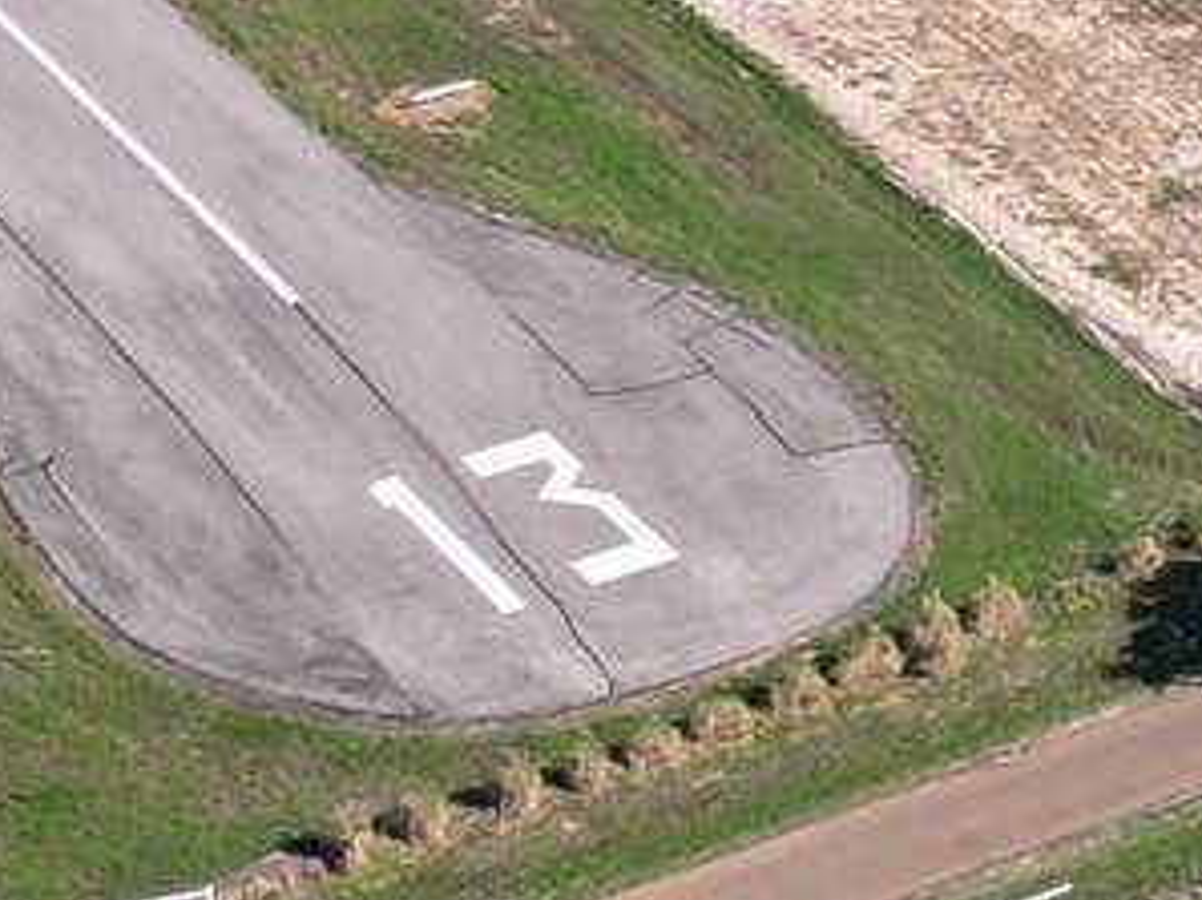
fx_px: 5725
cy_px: -779
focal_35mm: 165
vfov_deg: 8.6
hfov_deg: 11.8
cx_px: 1267
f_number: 1.7
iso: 120
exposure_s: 1/2000
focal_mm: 6.72
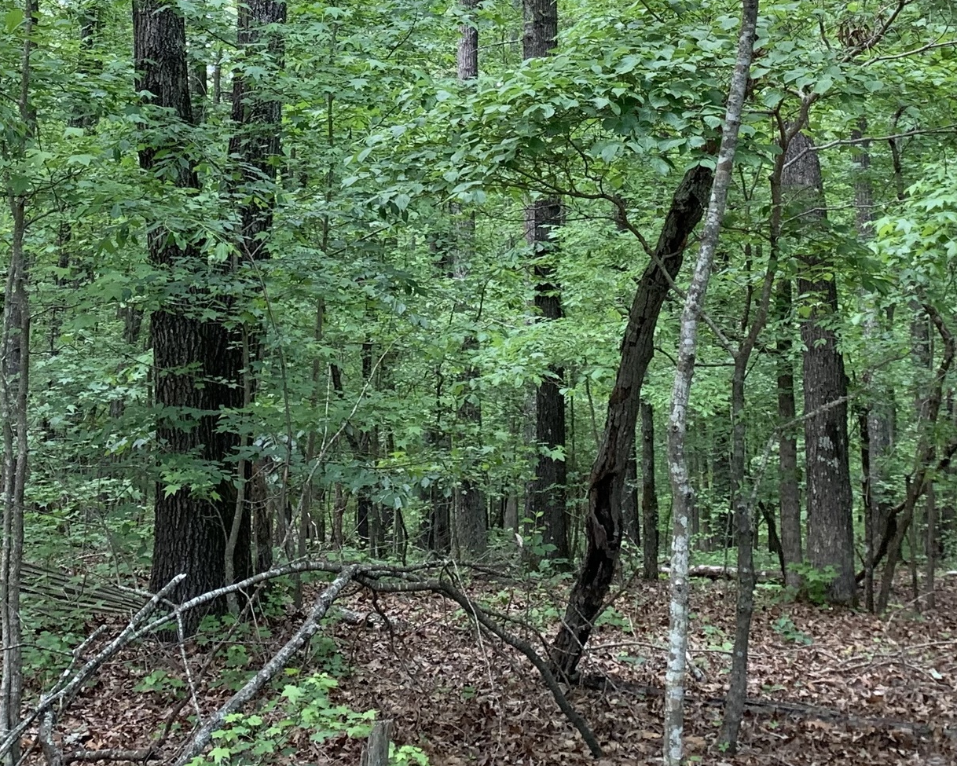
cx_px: 380
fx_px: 1813
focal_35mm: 64
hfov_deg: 29.5
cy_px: -36
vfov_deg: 22.7
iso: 64
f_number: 1.8
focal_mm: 4.25
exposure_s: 1/121
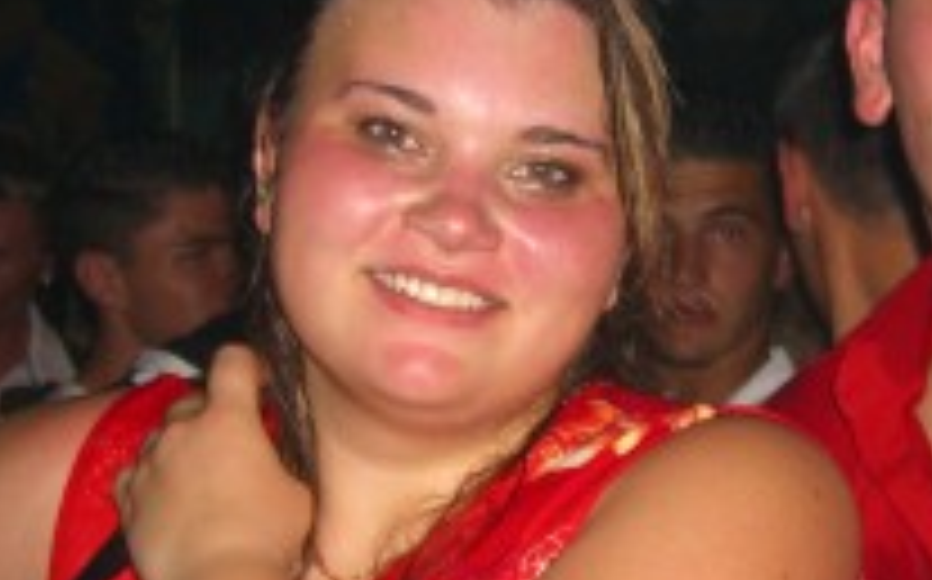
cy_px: 535
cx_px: 801
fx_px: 2969
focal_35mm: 117
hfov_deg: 17.6
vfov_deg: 11.1
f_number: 2.8
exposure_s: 1/60
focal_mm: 7.9
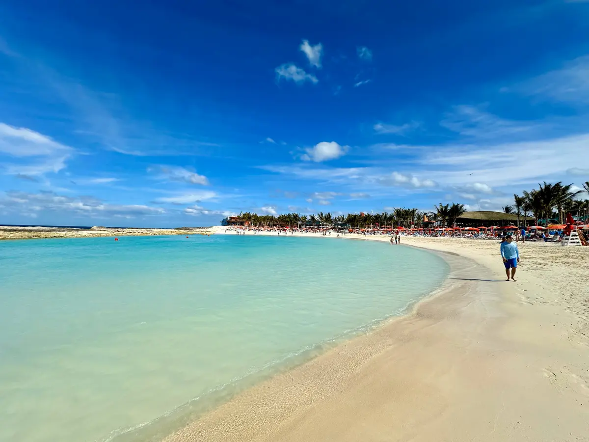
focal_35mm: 14
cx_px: 294
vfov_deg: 85.7
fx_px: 238
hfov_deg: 102.1
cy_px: 221
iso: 50
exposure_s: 1/4831
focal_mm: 2.22
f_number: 2.2
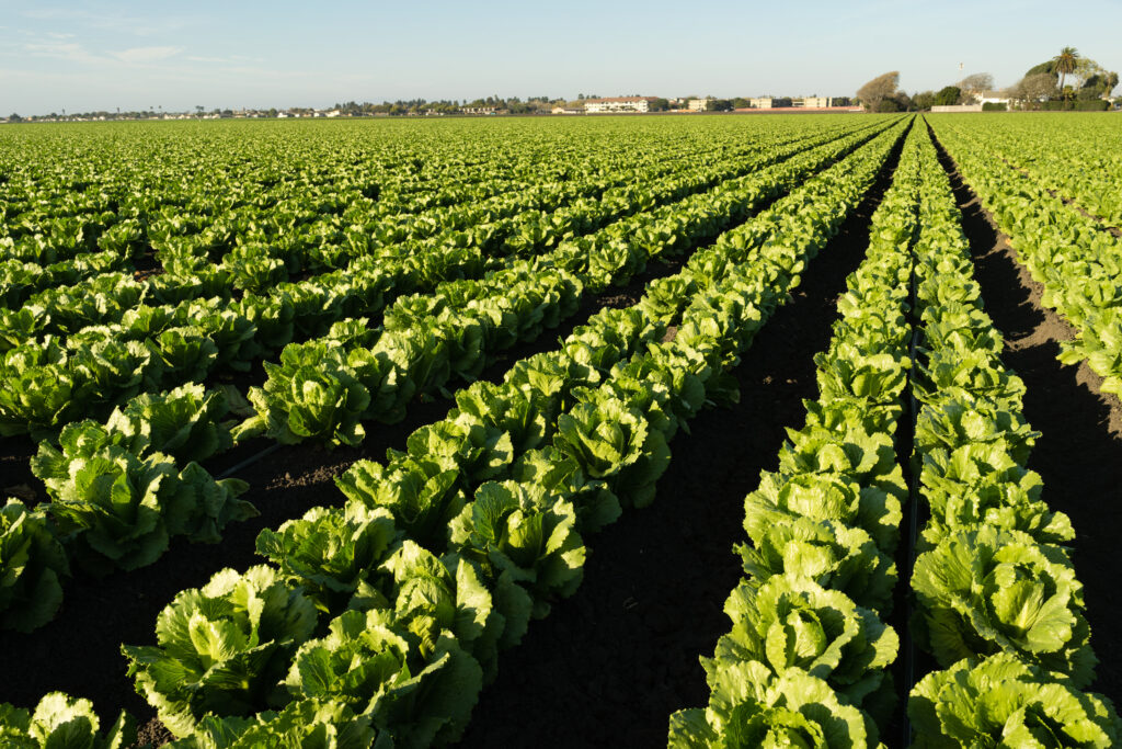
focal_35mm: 28
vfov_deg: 46.4
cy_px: 374
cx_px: 561
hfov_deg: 65.5
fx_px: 873
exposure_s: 1/200
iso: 160
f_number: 8
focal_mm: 28
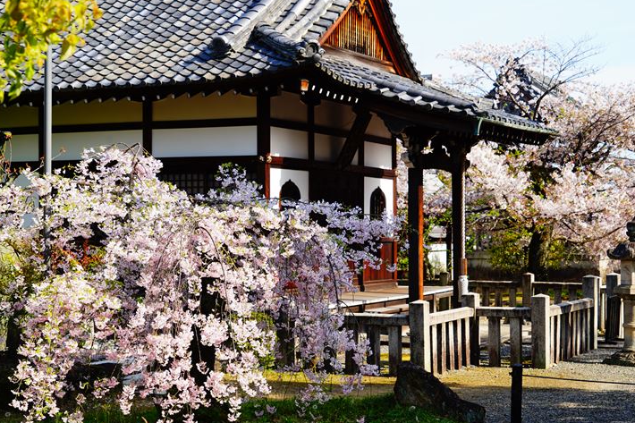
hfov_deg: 32.4
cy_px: 230
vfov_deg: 21.9
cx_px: 320
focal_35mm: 62
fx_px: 1093
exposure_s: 1/200
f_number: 8
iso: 125
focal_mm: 55
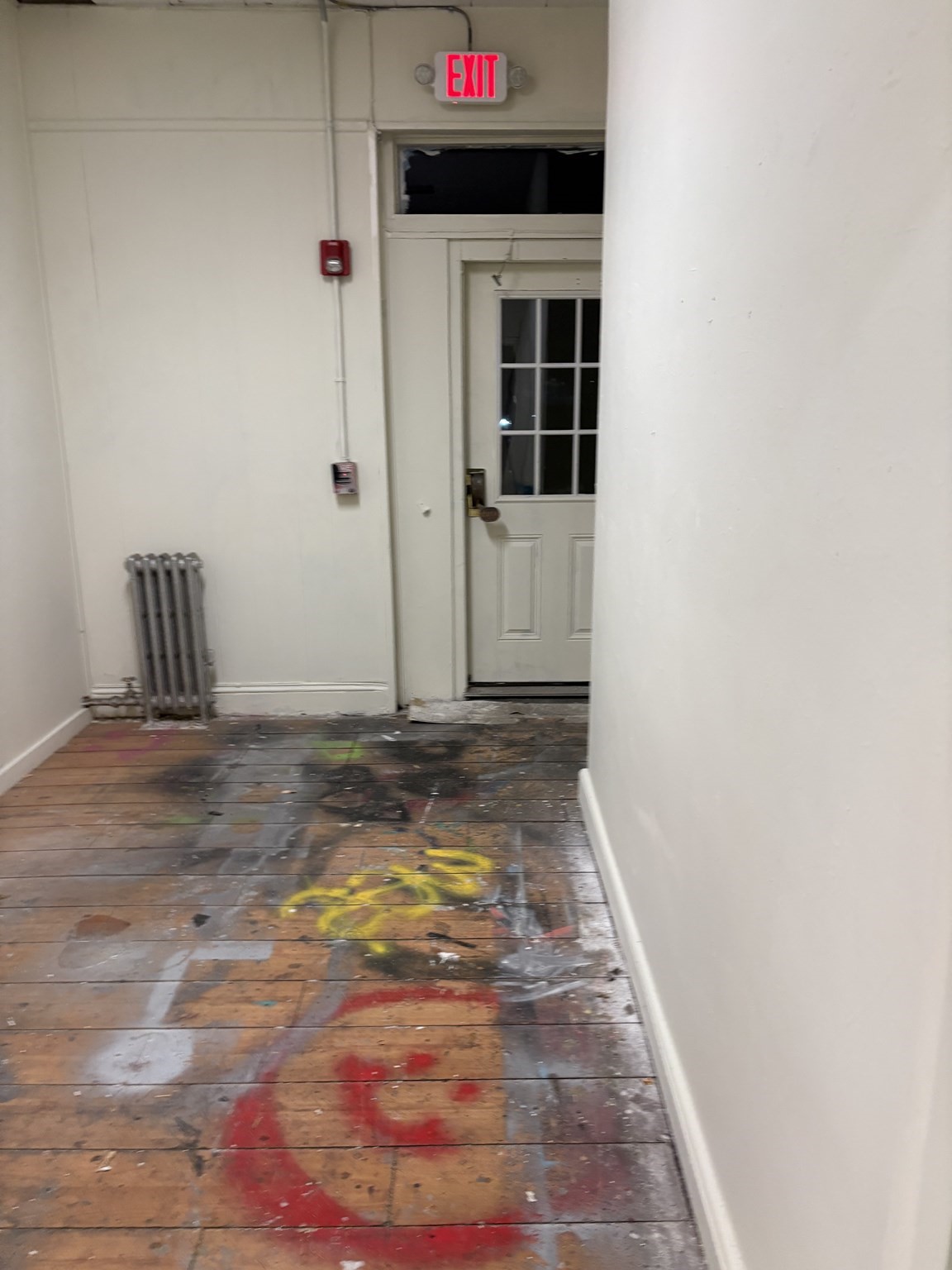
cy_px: 635
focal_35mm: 26
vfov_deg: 67.3
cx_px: 476
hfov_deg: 53.1
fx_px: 953
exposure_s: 1/60
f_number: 1.6
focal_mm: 5.96
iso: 200
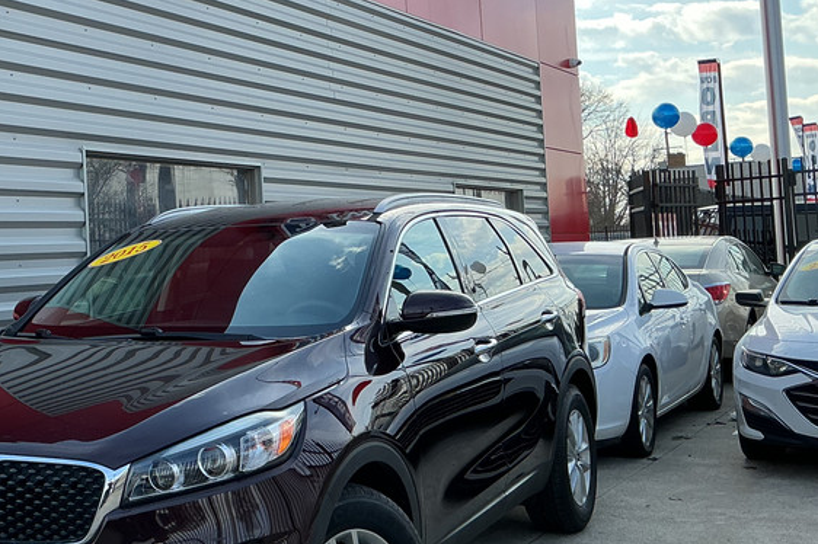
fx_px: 1249
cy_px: 196
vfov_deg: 24.5
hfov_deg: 34.8
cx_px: 127
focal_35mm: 55
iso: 25
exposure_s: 1/593
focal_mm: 3
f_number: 1.8
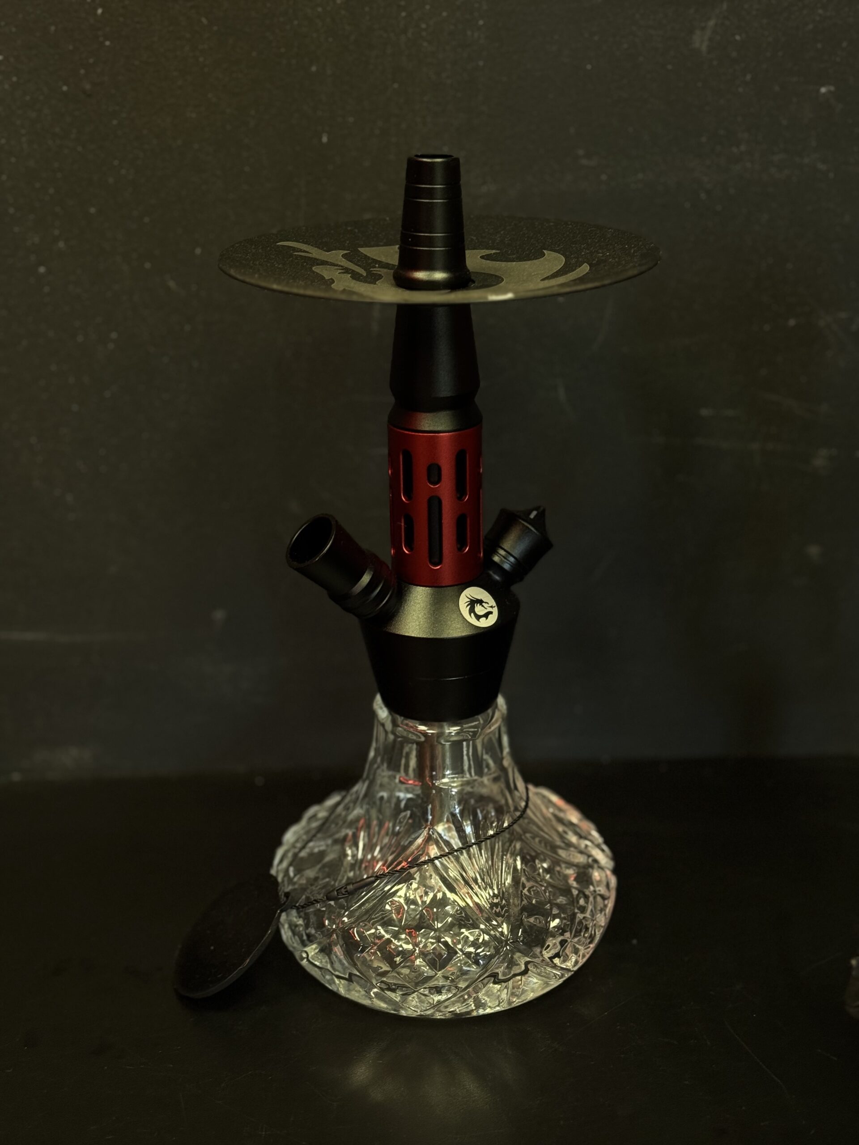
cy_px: 572
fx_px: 1588
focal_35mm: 48
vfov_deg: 39.7
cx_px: 430
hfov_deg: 30.3
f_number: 1.78
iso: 250
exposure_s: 1/42
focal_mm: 6.76
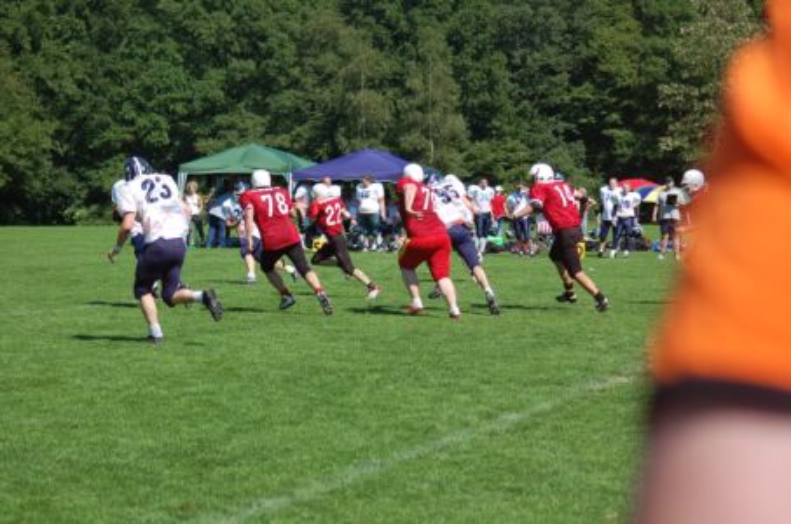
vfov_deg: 13.0
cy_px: 262
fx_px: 2302
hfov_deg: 19.5
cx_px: 396
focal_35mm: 105
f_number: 5
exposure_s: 1/1250
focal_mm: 70
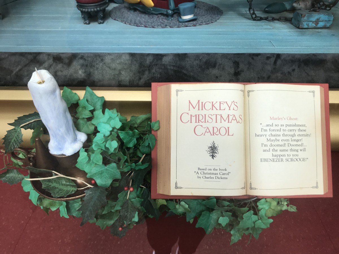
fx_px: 274
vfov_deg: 49.7
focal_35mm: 28
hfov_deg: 63.4
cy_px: 127
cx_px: 170
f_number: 1.8
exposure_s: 1/939
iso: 20
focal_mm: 3.99
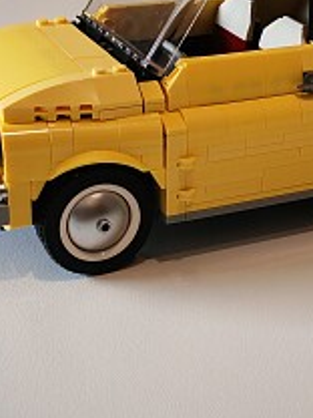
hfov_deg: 18.6
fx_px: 952
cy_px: 161
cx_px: 219
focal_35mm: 79
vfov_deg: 24.7
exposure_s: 1/50
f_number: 1.95
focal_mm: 5.52
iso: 250
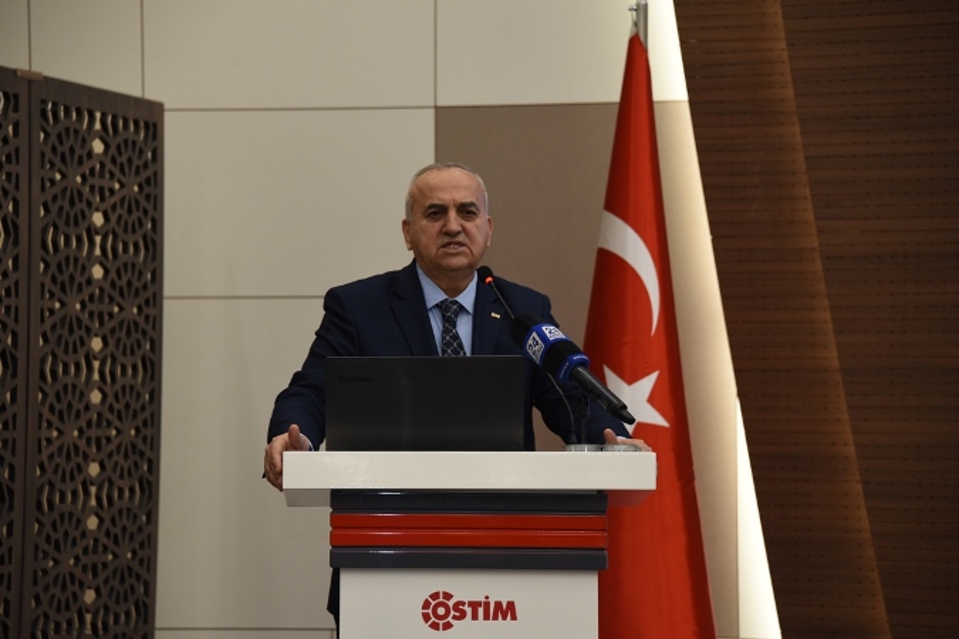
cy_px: 320
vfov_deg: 9.1
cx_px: 480
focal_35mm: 150
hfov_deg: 13.7
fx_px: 3996
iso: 1250
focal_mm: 150
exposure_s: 1/125
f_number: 5.6
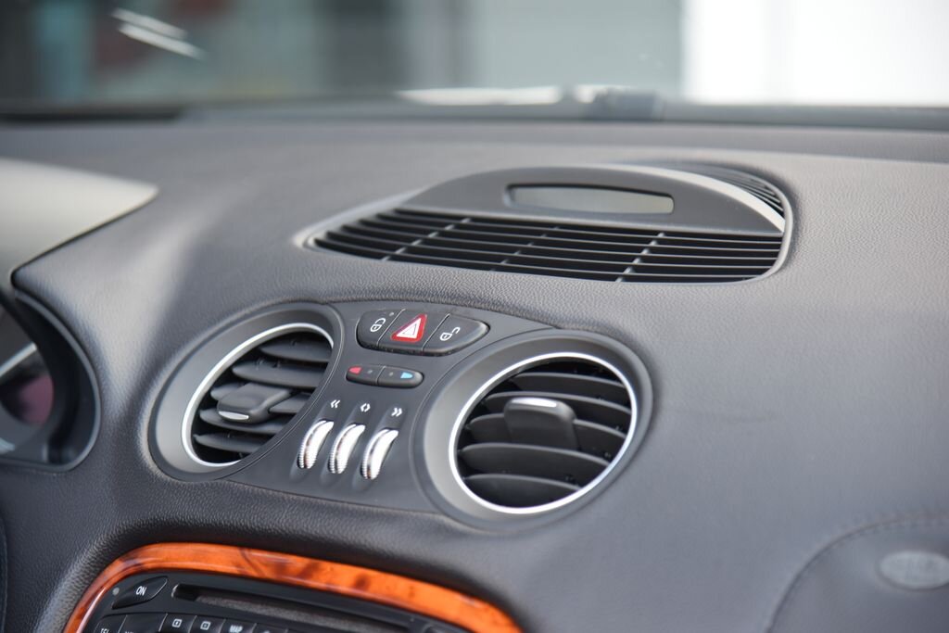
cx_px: 474
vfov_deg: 11.4
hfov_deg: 17.1
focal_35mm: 120
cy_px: 316
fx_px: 3164
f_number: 4
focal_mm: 120
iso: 500
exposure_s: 1/50
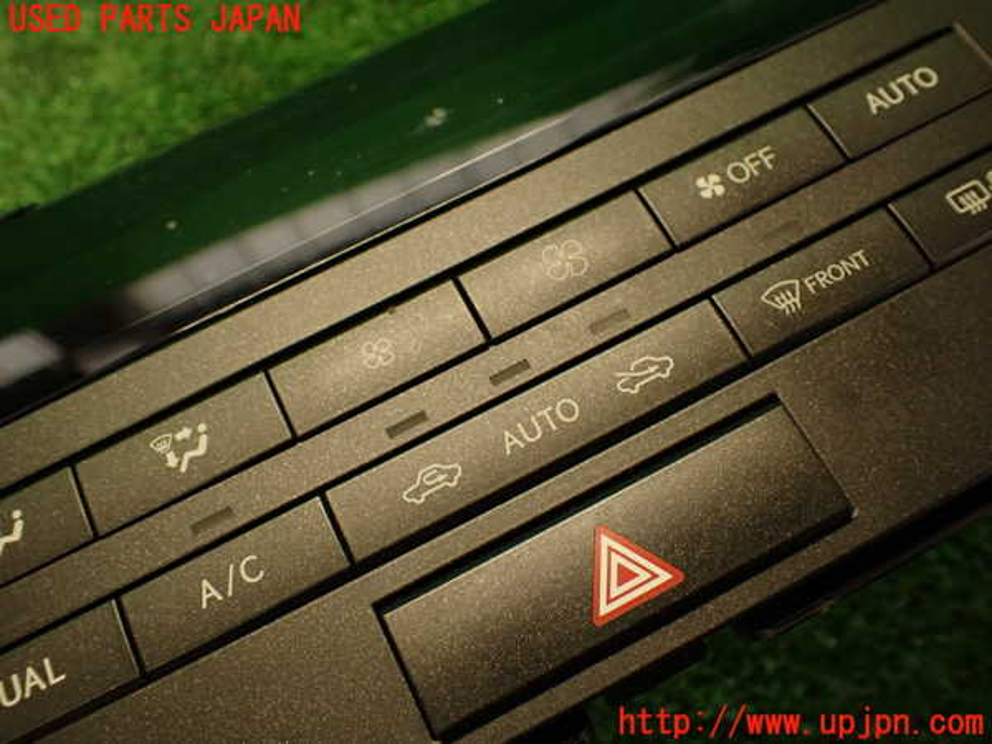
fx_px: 917
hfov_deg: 56.8
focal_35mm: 32
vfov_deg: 44.2
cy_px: 372
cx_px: 496
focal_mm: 5.79
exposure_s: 1/30
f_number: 2.4
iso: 250
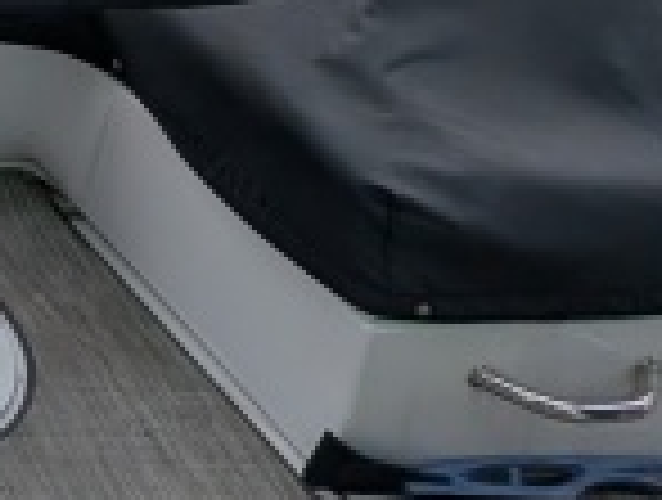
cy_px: -613
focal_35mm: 65
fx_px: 1246
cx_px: -588
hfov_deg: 19.8
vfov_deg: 15.6
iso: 50
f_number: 1.7
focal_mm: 2.02
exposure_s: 1/4878
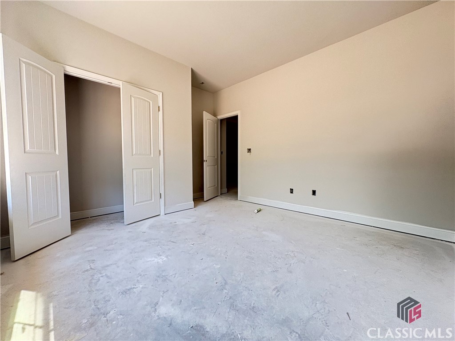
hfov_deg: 102.1
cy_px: 170
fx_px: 184
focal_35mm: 14
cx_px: 228
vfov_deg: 85.7
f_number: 2.2
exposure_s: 1/99
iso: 200
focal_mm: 2.22
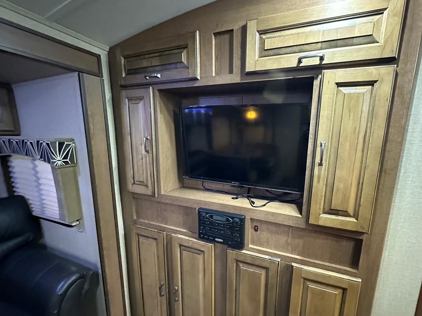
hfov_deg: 94.0
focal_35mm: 16
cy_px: 173
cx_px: 237
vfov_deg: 77.9
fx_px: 195
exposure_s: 1/40
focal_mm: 2.22
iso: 1250
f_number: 2.2
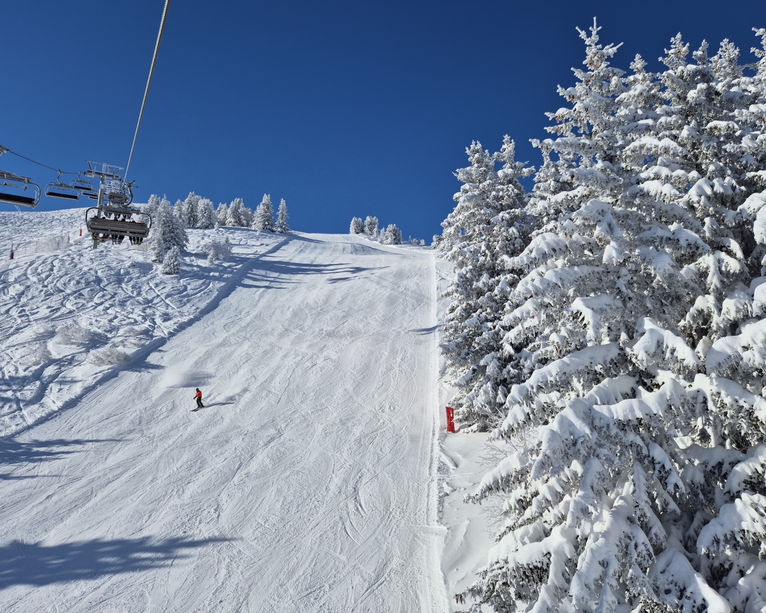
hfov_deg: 68.1
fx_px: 567
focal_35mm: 25
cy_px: 295
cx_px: 374
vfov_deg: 56.8
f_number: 1.8
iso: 25
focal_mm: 5.4
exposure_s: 1/4256
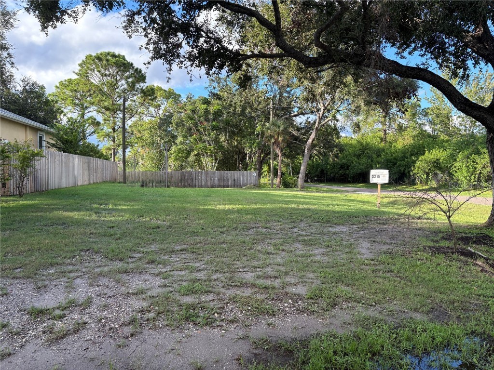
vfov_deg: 53.1
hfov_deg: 67.3
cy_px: 185
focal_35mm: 26
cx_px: 247
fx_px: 371
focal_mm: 5.96
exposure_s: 1/680
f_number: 1.6
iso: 64
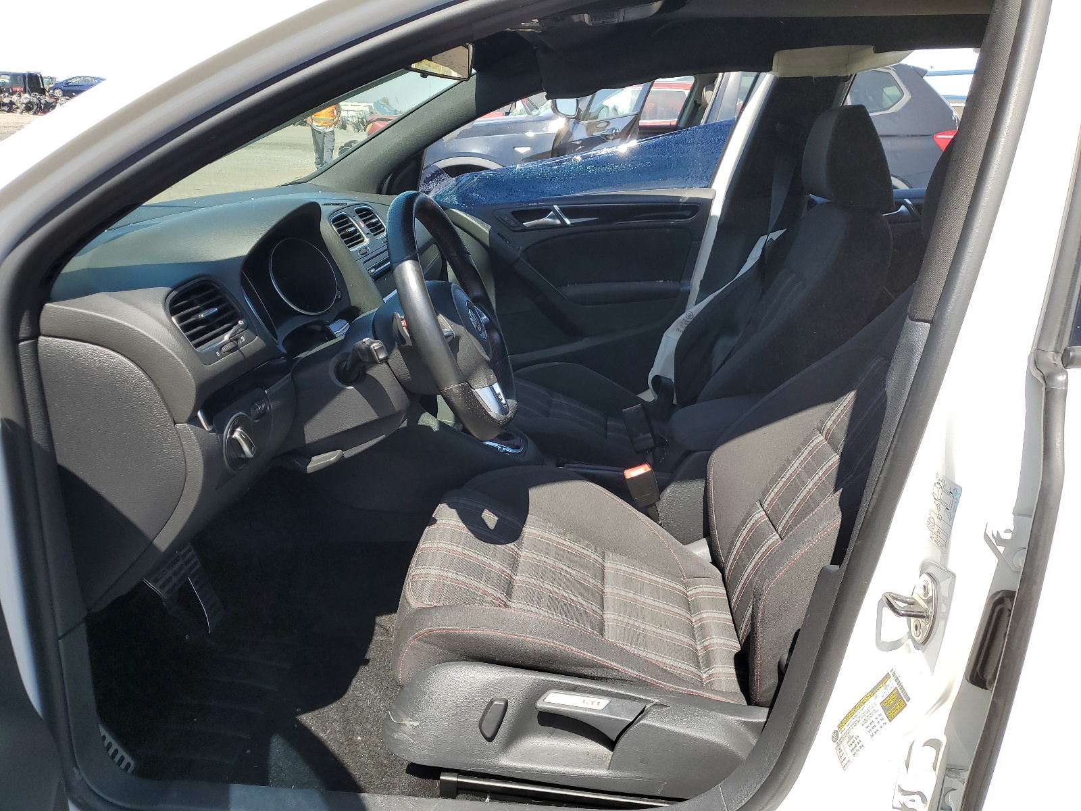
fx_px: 812
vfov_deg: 53.1
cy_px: 406
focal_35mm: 26
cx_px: 540
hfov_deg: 67.3
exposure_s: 1/1111
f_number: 1.5
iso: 50
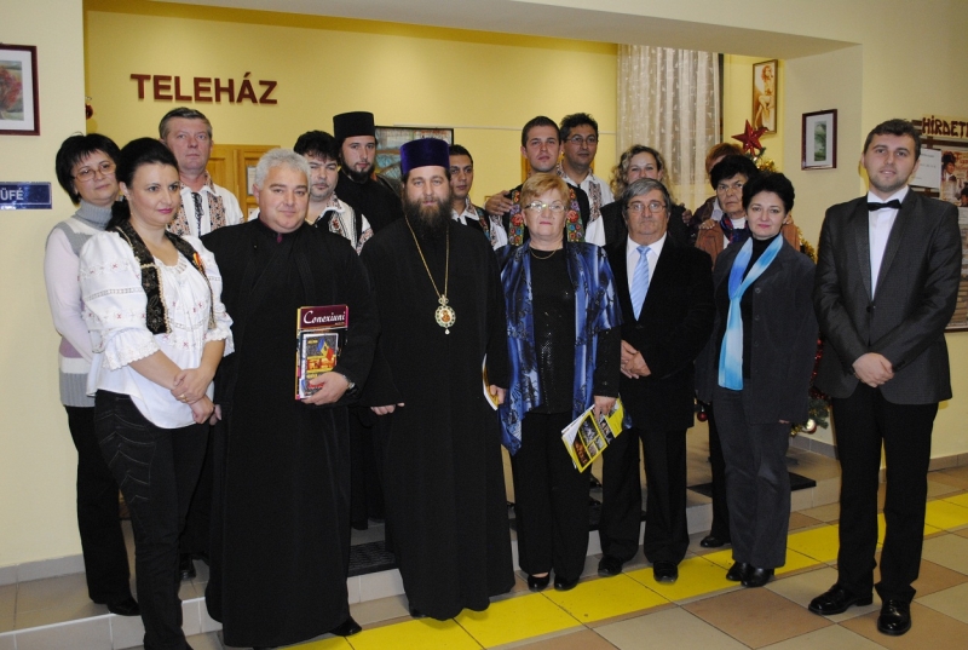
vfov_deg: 40.1
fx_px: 889
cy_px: 325
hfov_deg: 57.1
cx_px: 484
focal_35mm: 33
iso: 800
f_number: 5
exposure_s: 1/60
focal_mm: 22
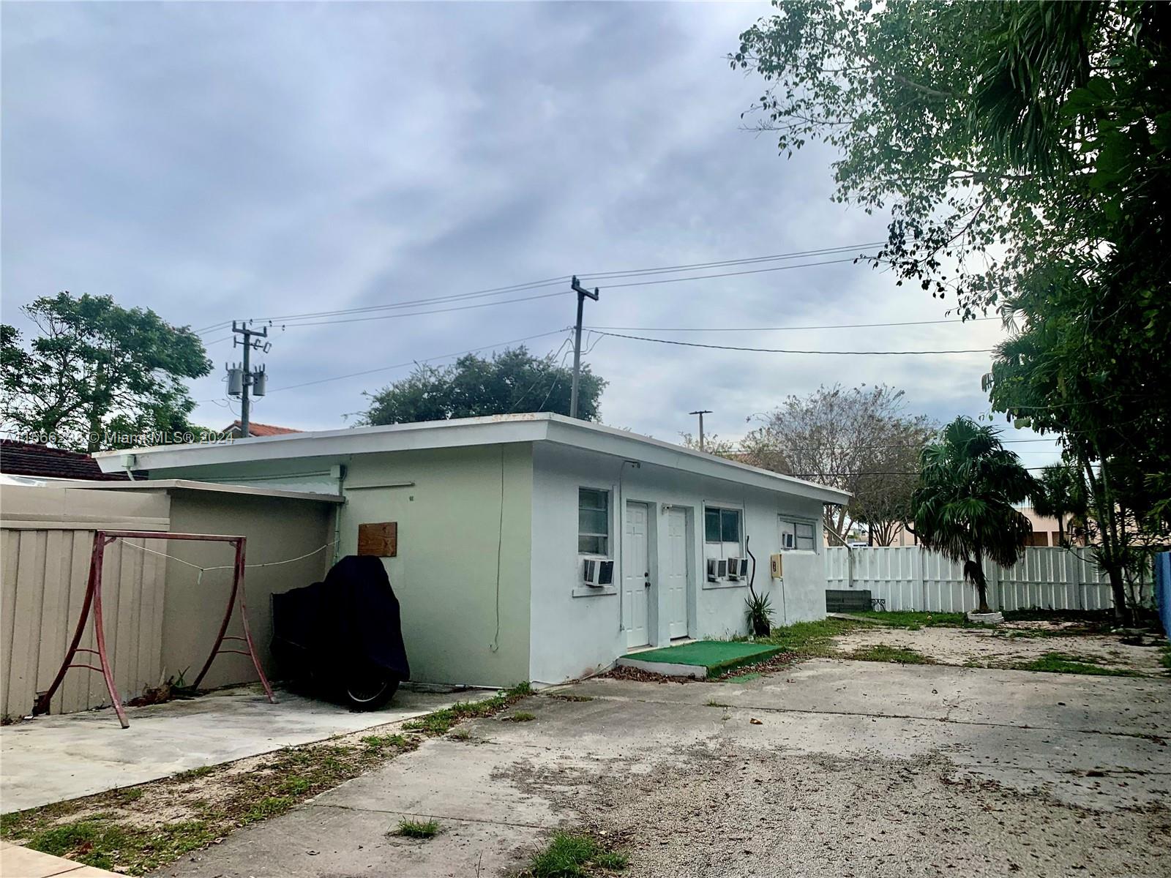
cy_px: 439
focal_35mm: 26
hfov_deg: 67.3
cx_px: 586
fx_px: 880
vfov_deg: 53.1
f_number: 1.8
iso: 25
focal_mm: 4.25
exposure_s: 1/4098
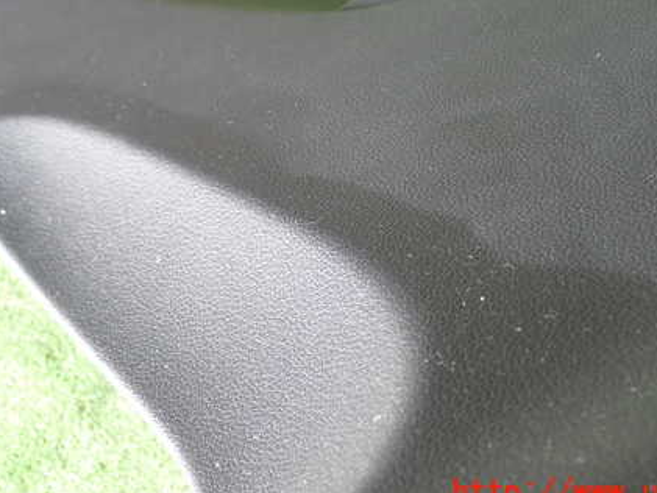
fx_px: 1272
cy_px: 162
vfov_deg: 21.9
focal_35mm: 67
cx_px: 337
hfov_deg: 29.0
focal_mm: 8.4
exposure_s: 1/80
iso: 200
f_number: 3.1
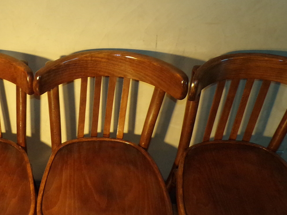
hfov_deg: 33.5
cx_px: 62
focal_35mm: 56
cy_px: 142
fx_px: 464
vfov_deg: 26.0
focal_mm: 4.3
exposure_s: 1/34
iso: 200
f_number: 3
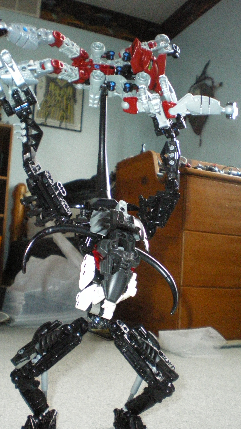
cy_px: 212
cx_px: 112
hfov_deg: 29.7
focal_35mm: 40
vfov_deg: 50.5
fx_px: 454
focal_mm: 6.3
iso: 800
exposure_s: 1/50
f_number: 3.1
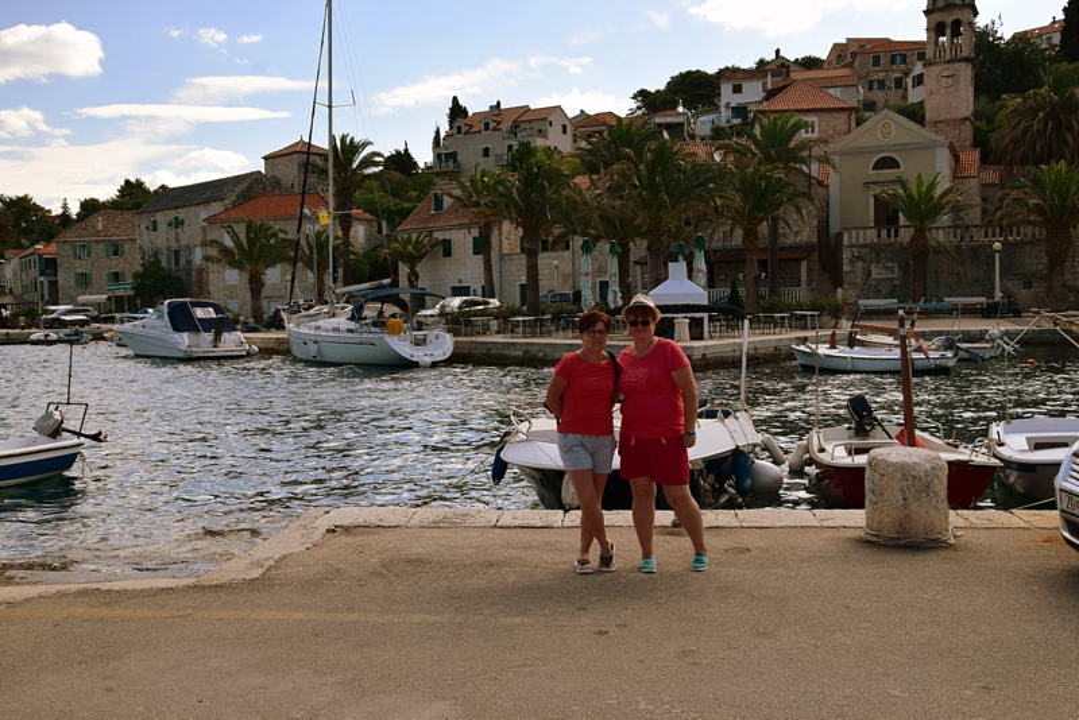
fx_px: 1079
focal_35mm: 36
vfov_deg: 36.9
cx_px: 540
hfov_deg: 53.1
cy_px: 360
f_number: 10
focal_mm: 24
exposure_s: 1/200
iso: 400
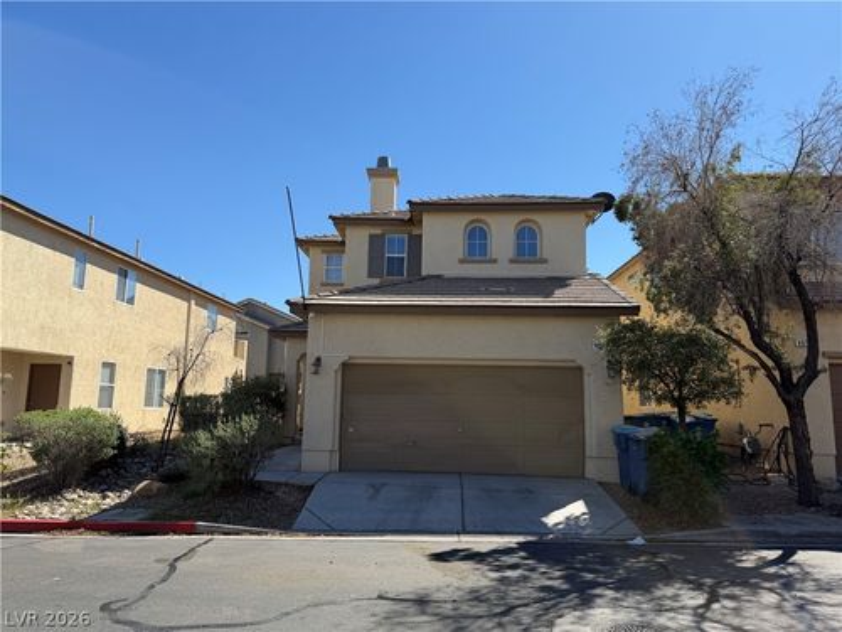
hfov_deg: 71.6
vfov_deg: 56.8
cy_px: 316
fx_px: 584
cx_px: 421
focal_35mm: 24
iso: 80
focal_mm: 6.76
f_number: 1.78
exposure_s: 1/3759
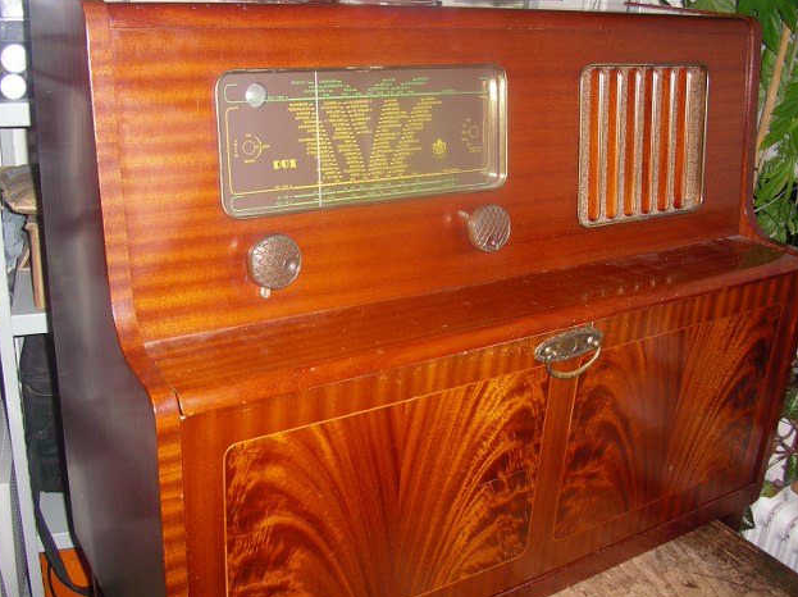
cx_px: 391
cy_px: 295
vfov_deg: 37.7
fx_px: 875
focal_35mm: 38
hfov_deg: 49.0
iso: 100
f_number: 2.8
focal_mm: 5.7
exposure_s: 1/60
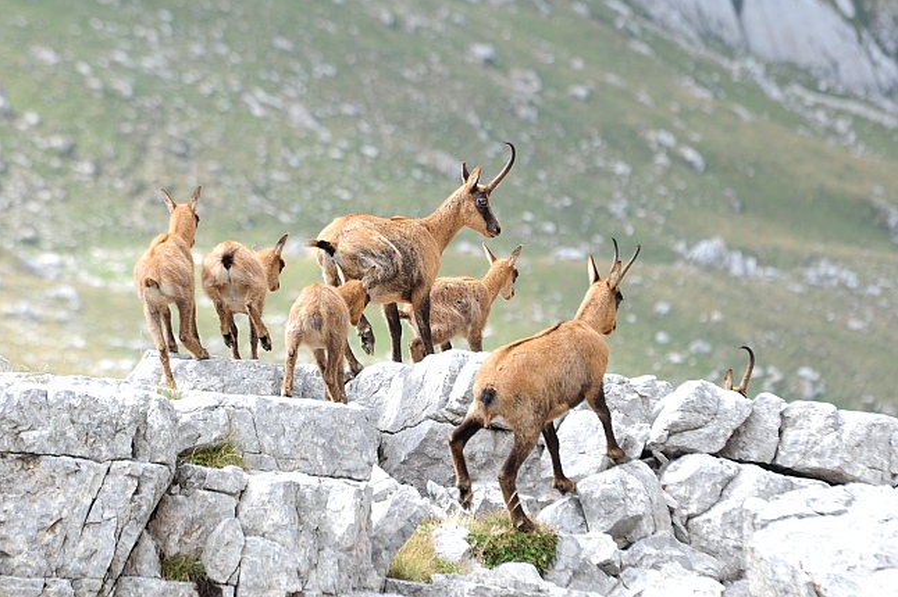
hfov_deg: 6.8
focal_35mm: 302
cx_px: 450
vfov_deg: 4.5
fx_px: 7529
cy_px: 298
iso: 500
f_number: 10
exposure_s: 1/400
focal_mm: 300
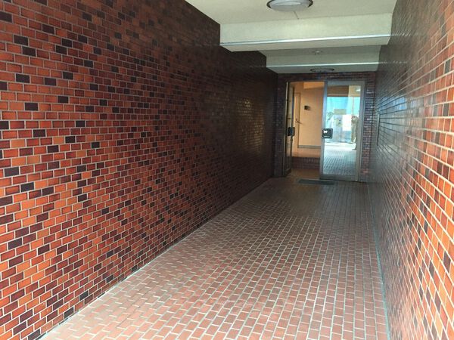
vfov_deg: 48.2
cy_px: 170
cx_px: 227
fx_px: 380
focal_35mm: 29
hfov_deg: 61.7
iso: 250
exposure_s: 1/20
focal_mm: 4.15
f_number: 2.2
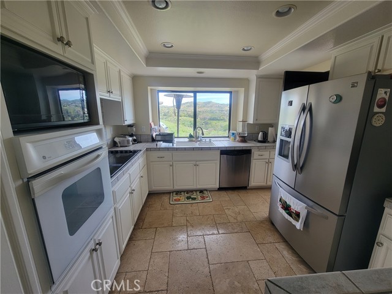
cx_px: 196
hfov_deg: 106.2
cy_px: 147
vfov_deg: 89.9
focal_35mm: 13
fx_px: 147
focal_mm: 2.2
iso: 50
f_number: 2.2
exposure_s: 1/60
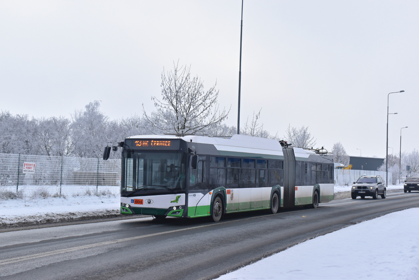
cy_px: 140
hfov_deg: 35.0
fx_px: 663
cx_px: 210
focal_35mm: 57
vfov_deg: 23.8
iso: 320
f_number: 7.1
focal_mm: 38
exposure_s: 1/500
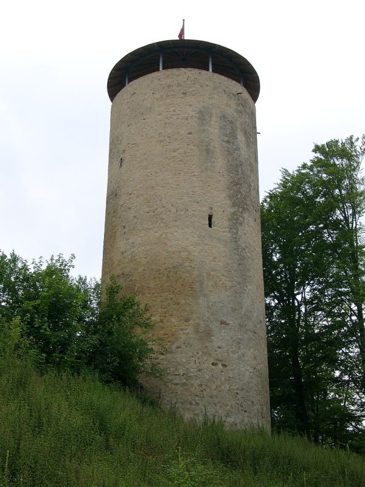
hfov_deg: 25.7
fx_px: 801
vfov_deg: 33.8
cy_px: 244
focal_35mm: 57
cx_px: 182
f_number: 4
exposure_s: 1/430
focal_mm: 11.76
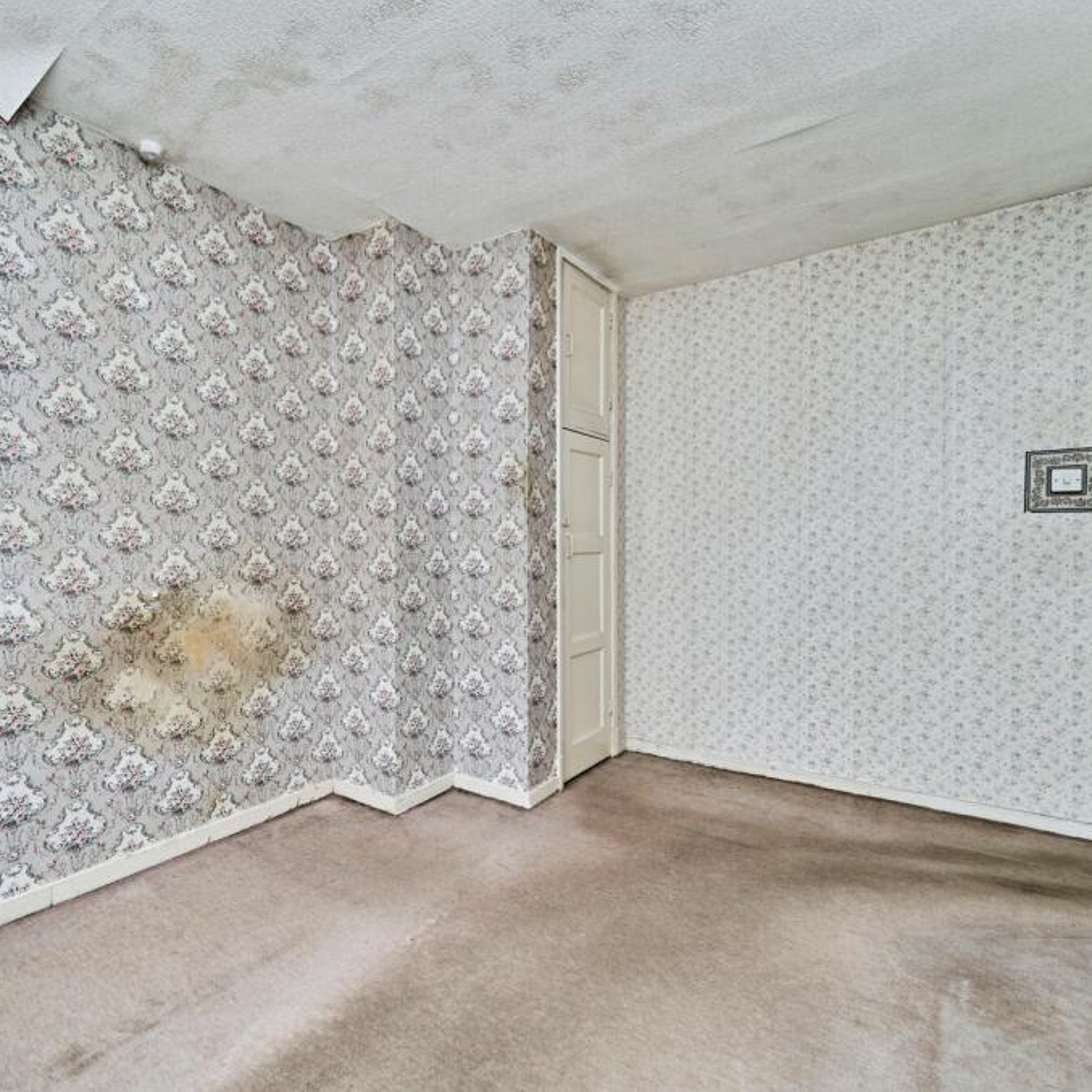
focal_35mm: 18
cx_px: 444
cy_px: 548
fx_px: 642
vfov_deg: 80.7
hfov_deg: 79.9
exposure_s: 1/25
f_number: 8
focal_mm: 14
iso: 400
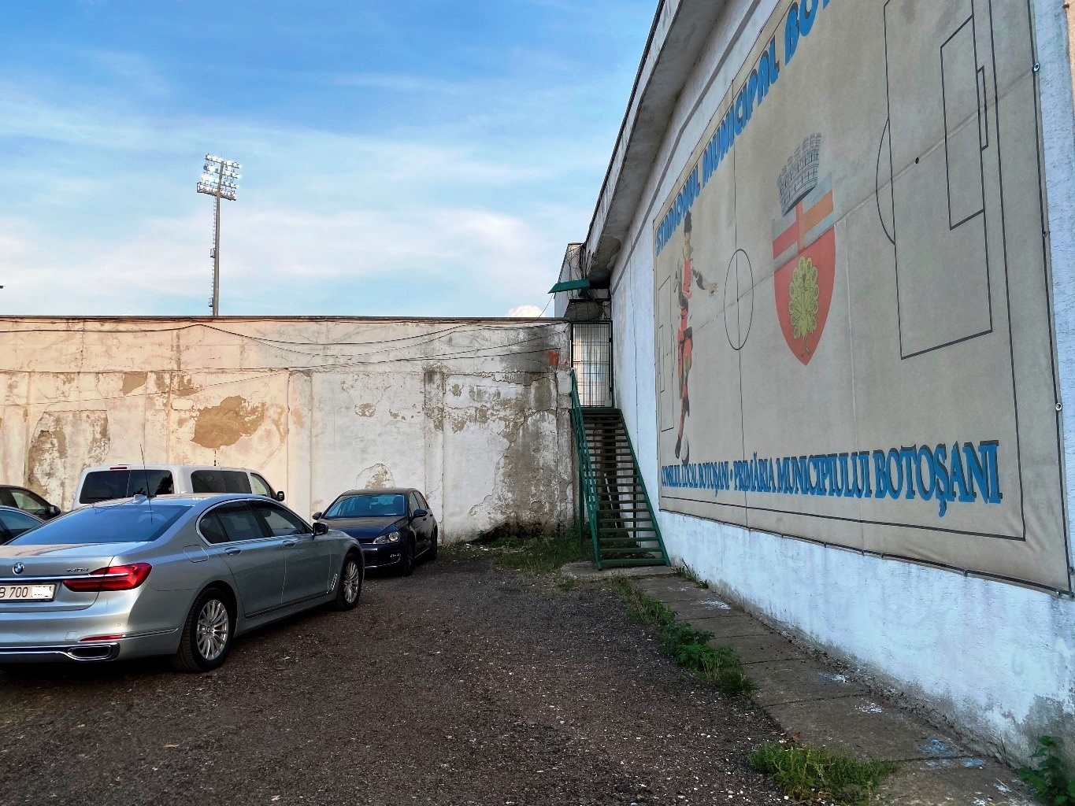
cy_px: 403
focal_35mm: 26
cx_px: 538
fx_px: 808
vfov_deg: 53.1
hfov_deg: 67.3
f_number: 1.8
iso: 32
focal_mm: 4.25
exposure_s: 1/673
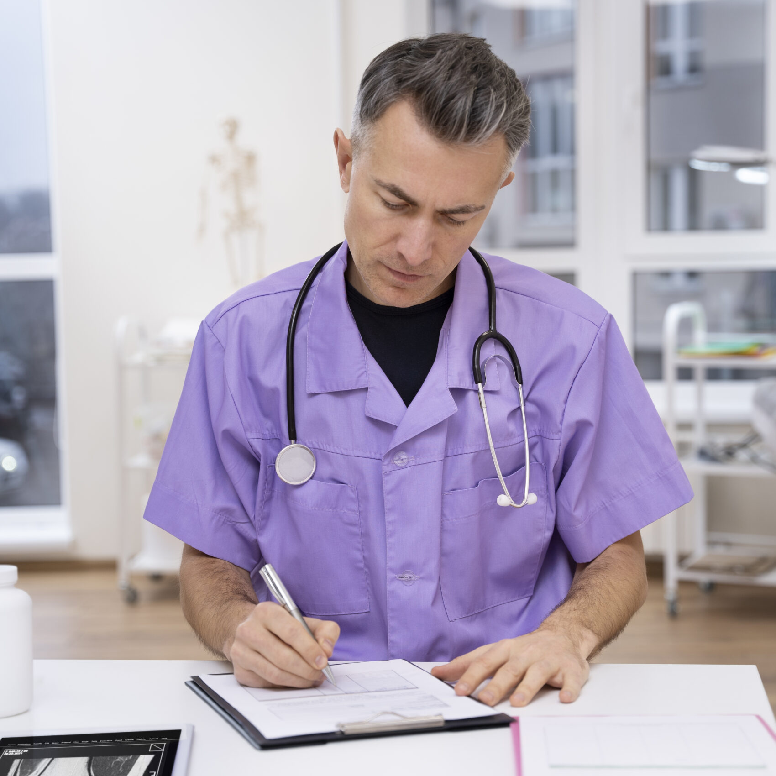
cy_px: 388
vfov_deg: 26.5
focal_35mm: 65
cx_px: 467
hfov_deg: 26.5
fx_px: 1646
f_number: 2.8
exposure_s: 1/160
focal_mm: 50.7
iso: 250
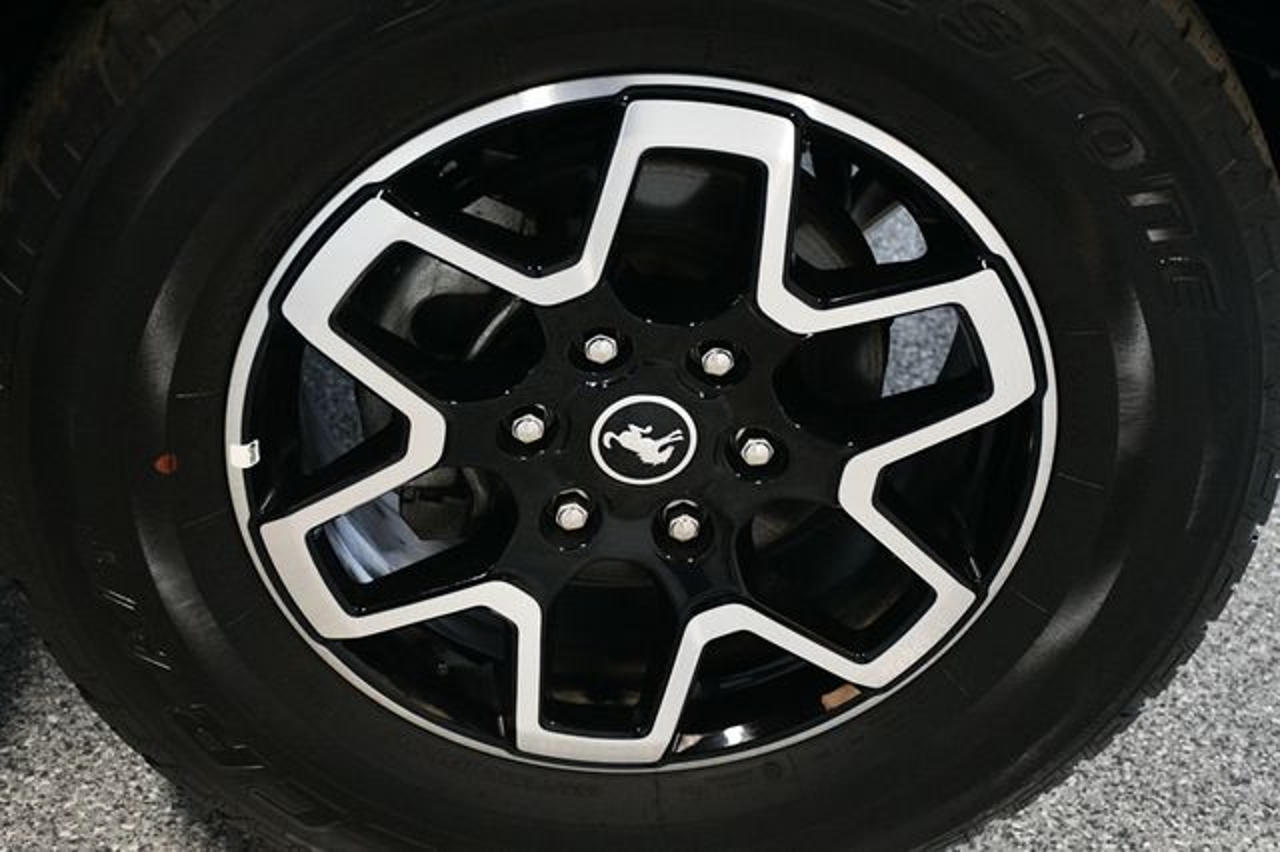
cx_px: 640
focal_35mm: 72
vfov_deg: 18.9
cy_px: 426
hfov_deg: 28.1
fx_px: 2559
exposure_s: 1/100
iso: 3200
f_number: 4.5
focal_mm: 48
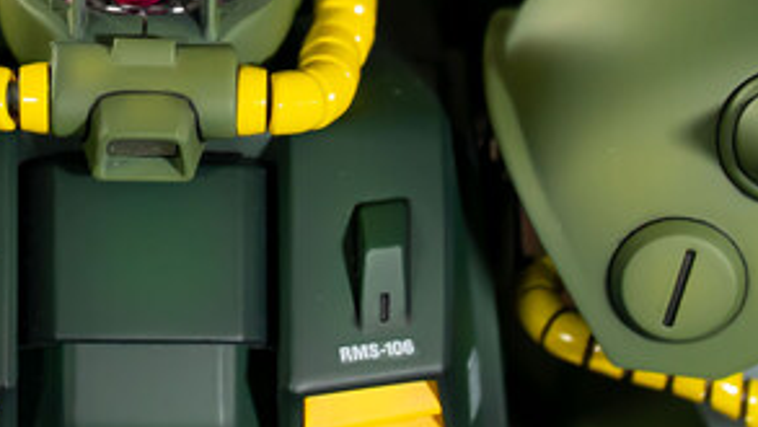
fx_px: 7177
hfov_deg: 6.0
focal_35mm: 357
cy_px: -52
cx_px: 111
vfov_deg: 3.4
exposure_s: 1/200
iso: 500
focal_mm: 74
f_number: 4
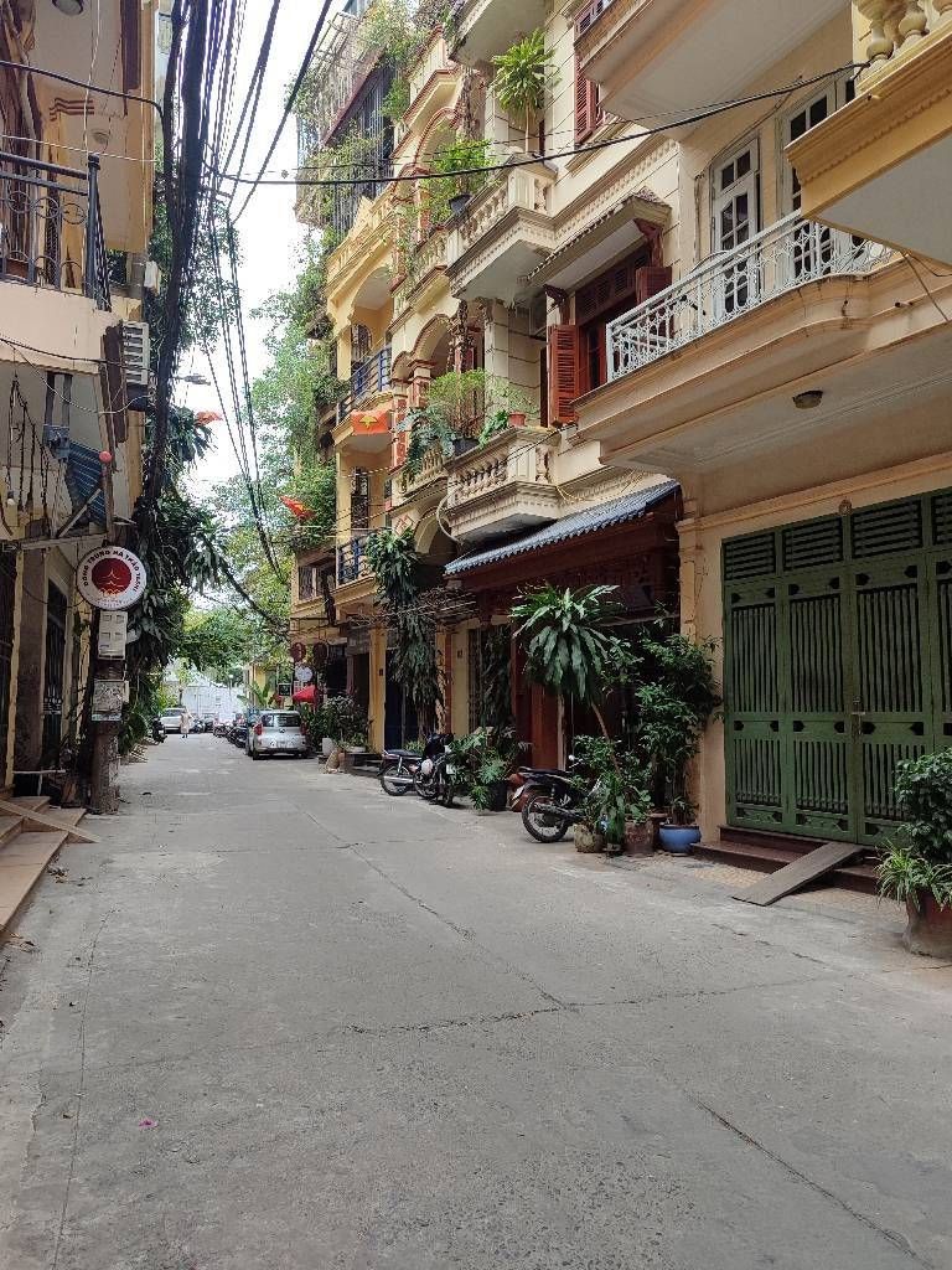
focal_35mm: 25
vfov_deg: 69.4
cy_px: 635
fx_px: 917
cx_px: 476
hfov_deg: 54.9
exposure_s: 1/161
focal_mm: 5.95
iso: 50
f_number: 1.89
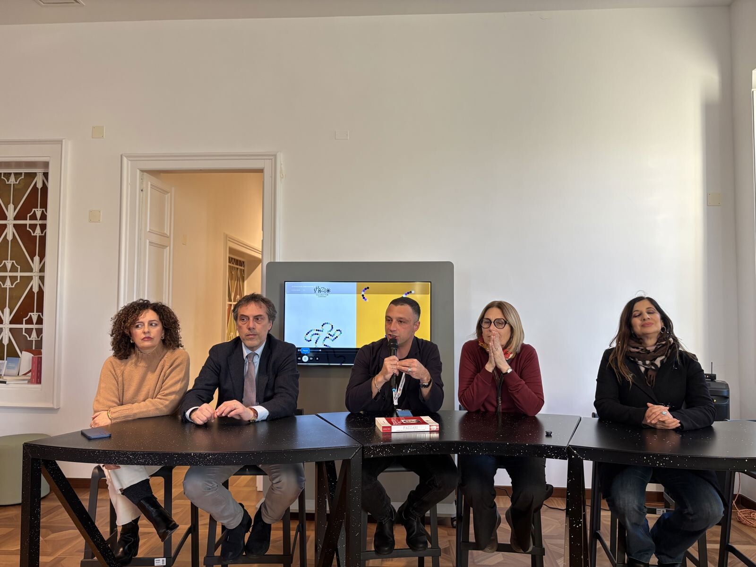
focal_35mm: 26
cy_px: 284
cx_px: 378
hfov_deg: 67.3
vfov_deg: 53.1
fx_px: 568
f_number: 1.6
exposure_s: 1/100
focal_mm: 5.96
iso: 80
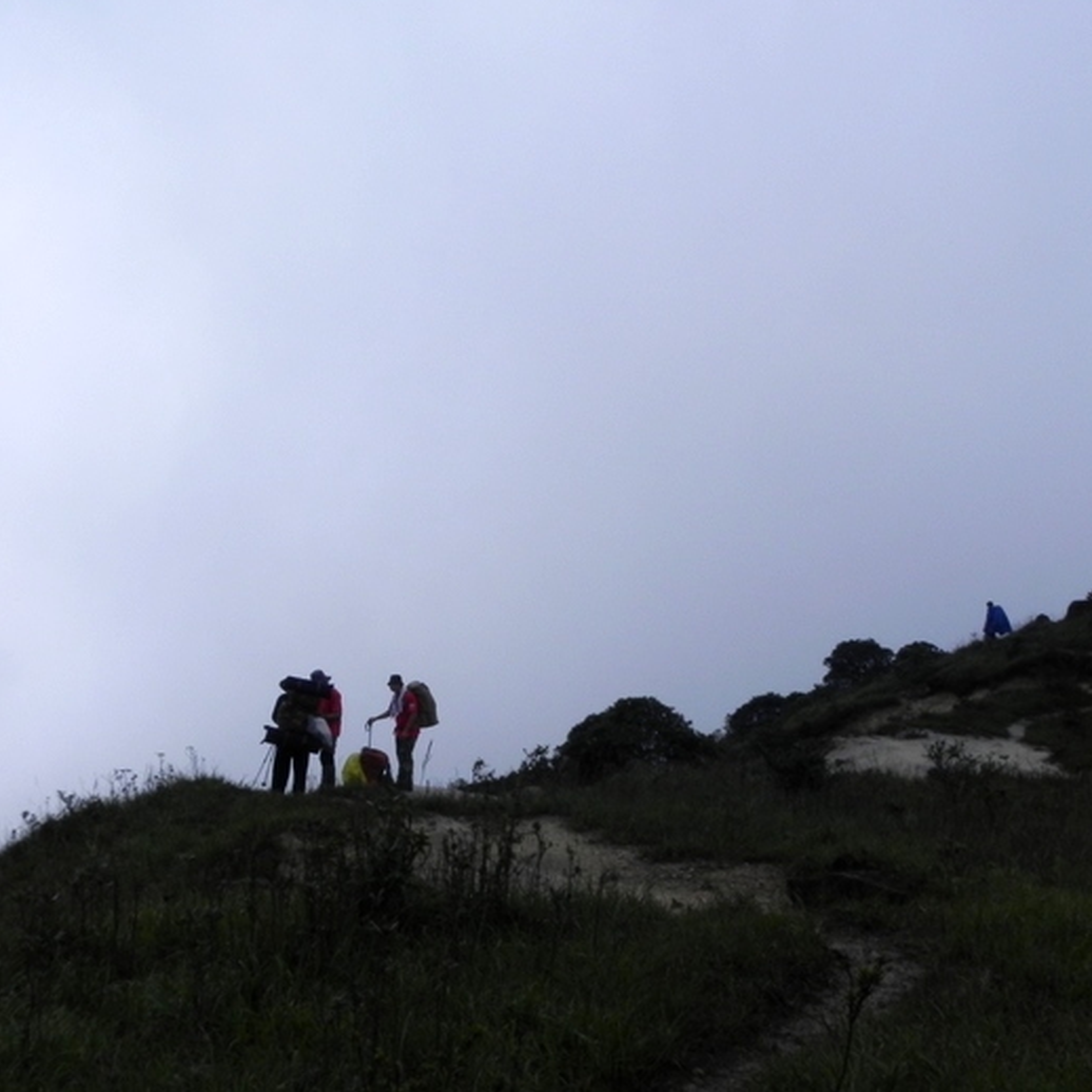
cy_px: 543
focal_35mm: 49
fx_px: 1749
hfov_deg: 34.5
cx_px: 666
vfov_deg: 34.7
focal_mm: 7.3
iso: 160
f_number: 8
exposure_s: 1/1021
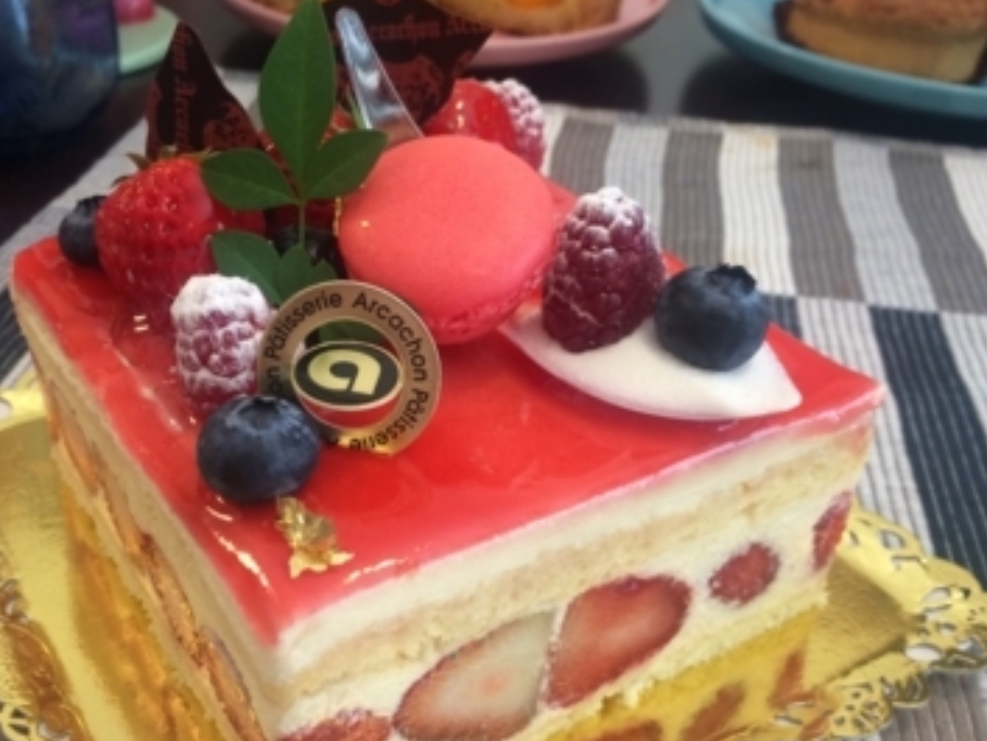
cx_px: 411
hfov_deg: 49.9
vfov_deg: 38.6
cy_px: 425
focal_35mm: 37
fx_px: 1055
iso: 100
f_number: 2.2
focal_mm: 4.15
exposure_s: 1/33
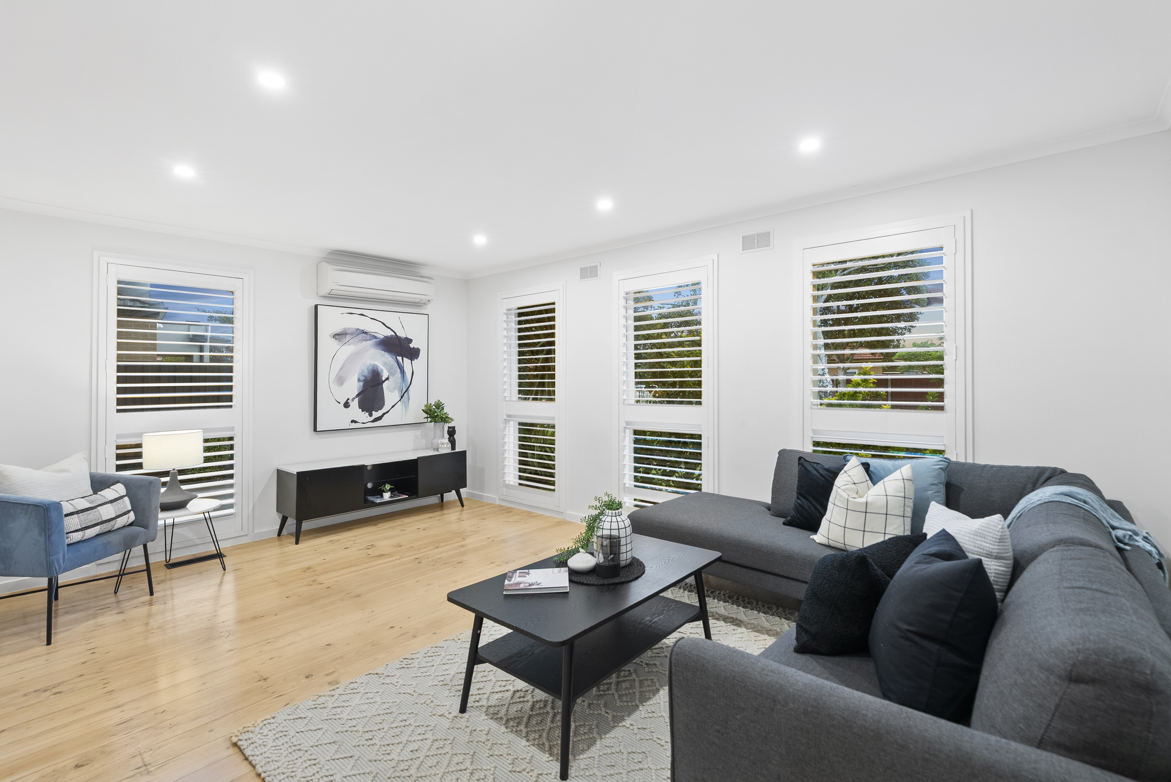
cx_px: 586
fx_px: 521
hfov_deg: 96.7
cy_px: 391
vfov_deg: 73.8
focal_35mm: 16
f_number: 7.1
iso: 400
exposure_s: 1/3
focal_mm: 16
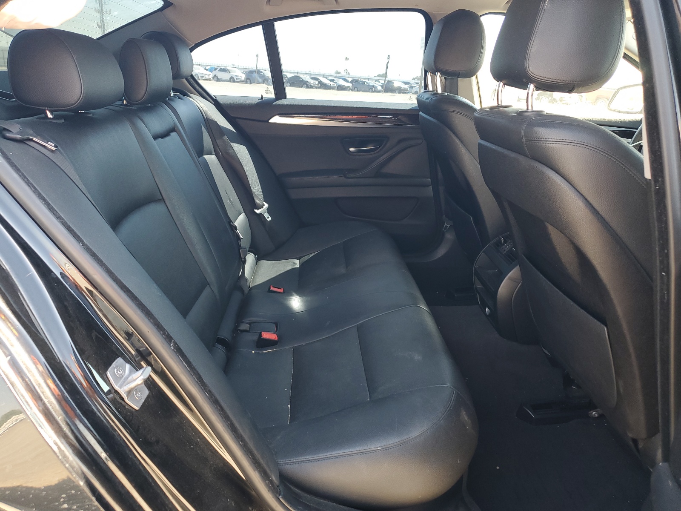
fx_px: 511
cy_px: 256
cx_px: 340
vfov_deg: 53.1
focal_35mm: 26
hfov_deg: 67.3
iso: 61
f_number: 1.5
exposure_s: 1/120
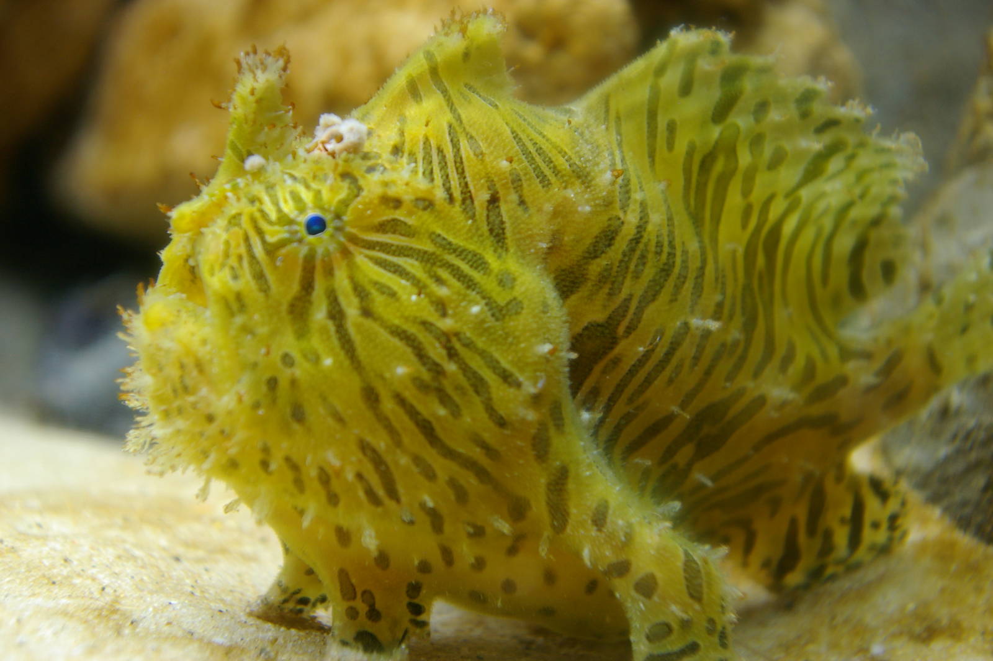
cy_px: 330
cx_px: 496
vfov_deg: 27.2
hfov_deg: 40.0
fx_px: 1364
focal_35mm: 50
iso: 400
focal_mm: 33
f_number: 5.6
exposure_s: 1/15
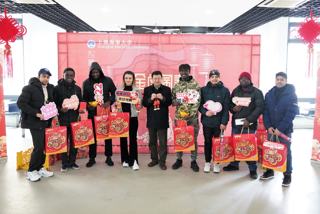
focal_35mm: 29
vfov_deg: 45.0
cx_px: 160
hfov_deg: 63.7
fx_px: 258
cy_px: 107
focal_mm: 29
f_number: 4
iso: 6400
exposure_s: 1/80
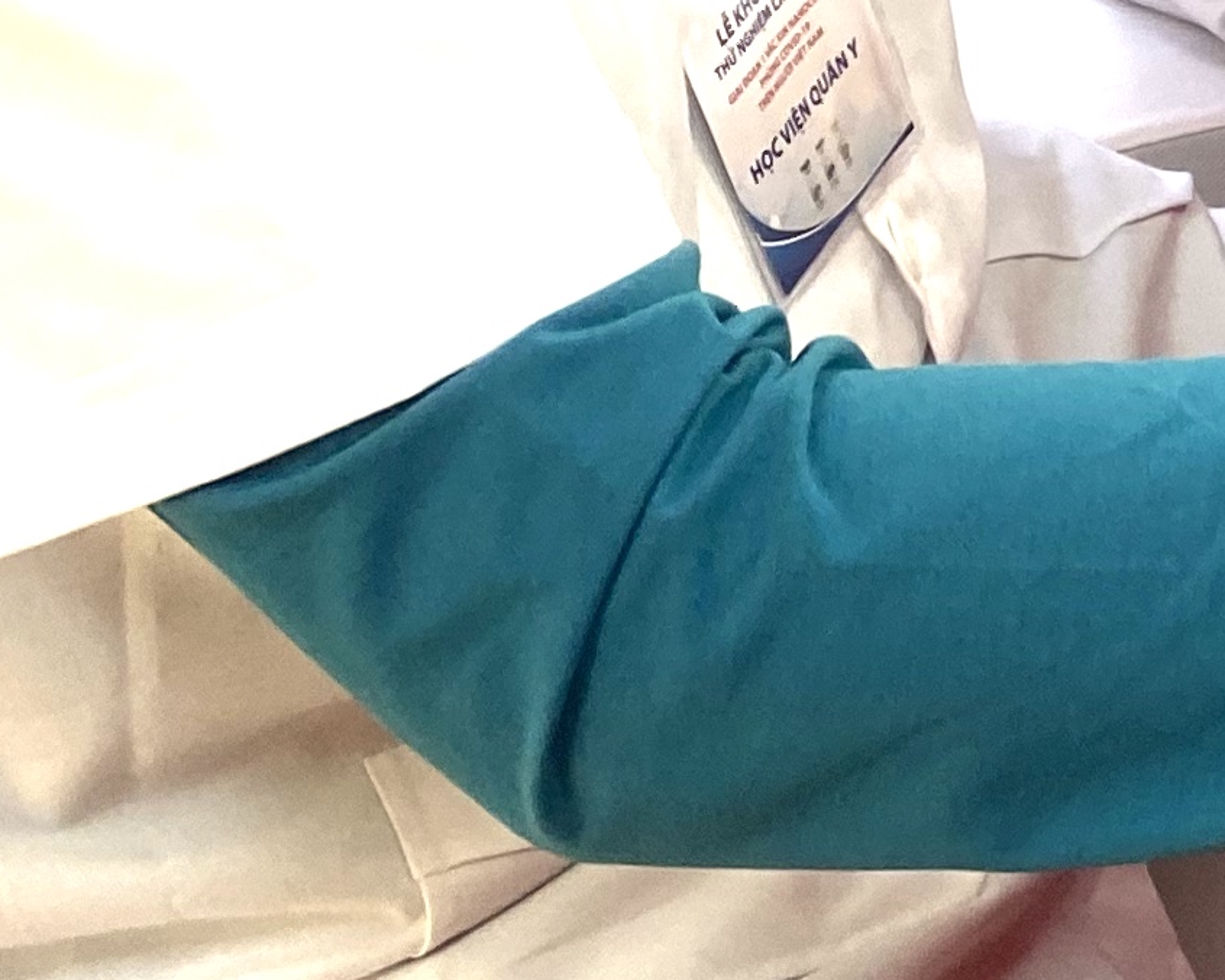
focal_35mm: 121
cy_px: -876
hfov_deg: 13.9
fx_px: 4387
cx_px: 2276
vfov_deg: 11.6
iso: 80
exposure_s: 1/60
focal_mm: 4.25
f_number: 1.8
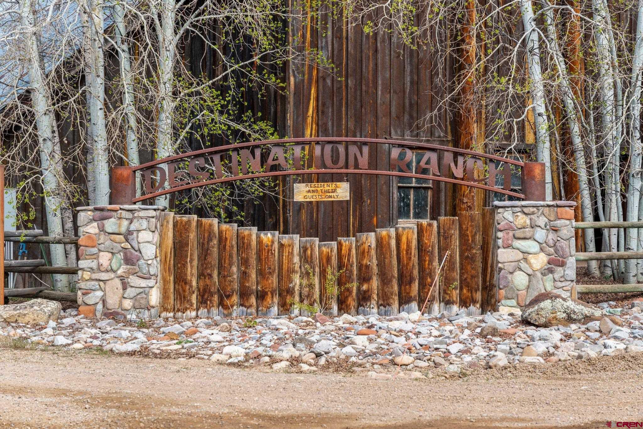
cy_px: 214
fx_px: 1875
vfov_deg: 13.0
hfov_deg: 19.5
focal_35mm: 105
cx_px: 322
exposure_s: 1/320
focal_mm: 105
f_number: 8
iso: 400
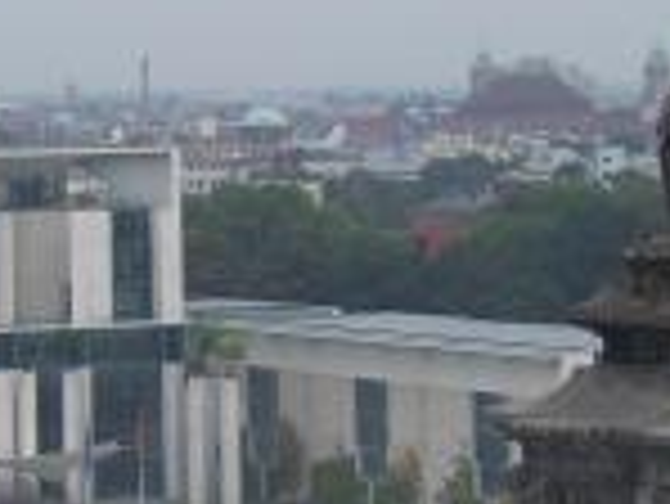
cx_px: 297
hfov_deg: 8.7
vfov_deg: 6.6
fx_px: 4397
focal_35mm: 227
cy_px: 302
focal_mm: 11
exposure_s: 1/250
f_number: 4
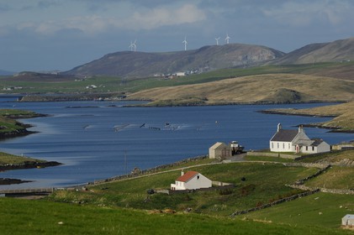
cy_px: 118
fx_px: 2505
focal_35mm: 255
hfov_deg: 8.1
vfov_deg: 5.4
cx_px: 177
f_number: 9.5
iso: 100
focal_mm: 170
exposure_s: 1/250
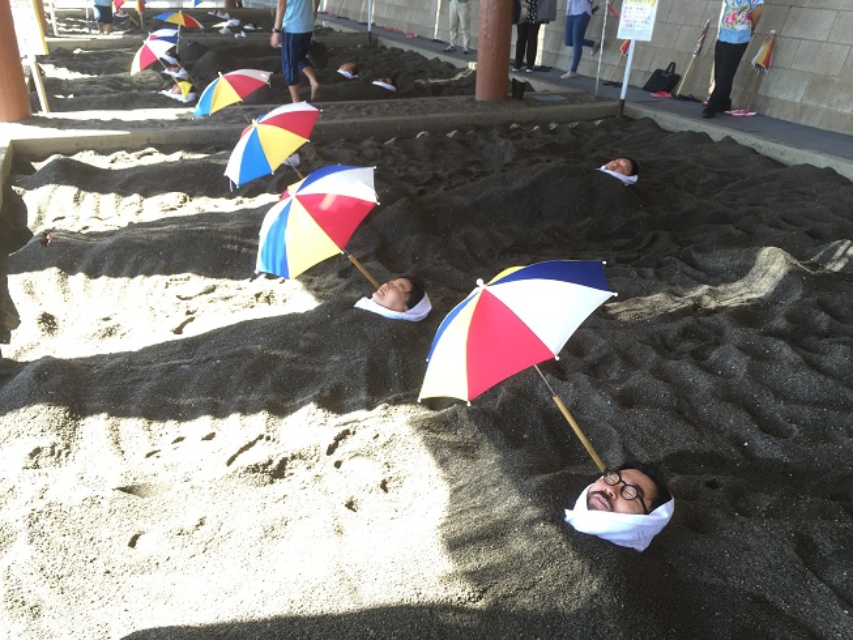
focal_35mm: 29
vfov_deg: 48.2
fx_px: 715
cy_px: 320
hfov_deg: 61.7
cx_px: 426
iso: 50
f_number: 2.2
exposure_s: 1/120
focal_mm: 4.15
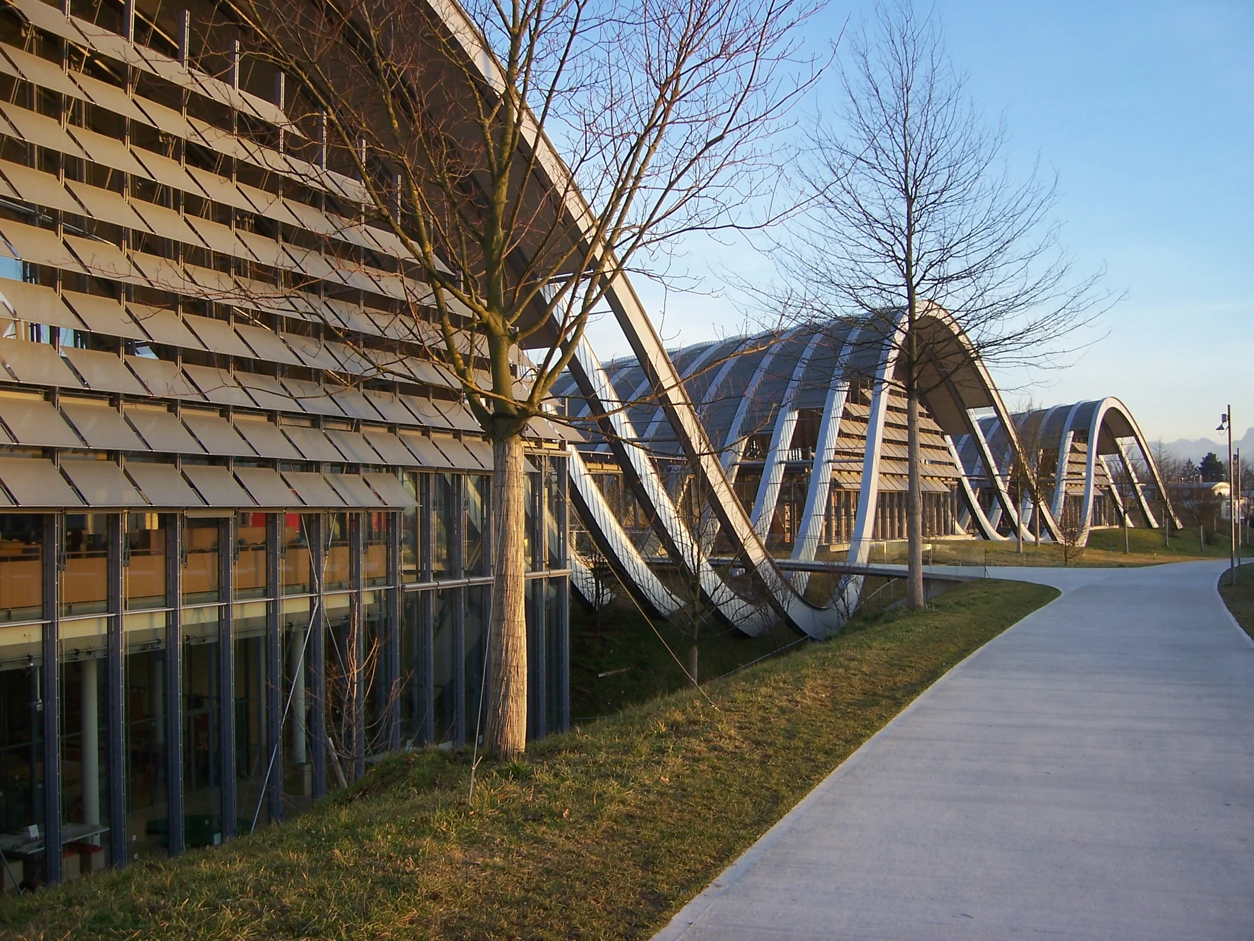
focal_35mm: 36
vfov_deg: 39.7
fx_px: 1304
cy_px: 470
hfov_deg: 51.3
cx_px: 627
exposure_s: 1/180
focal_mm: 6
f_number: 3
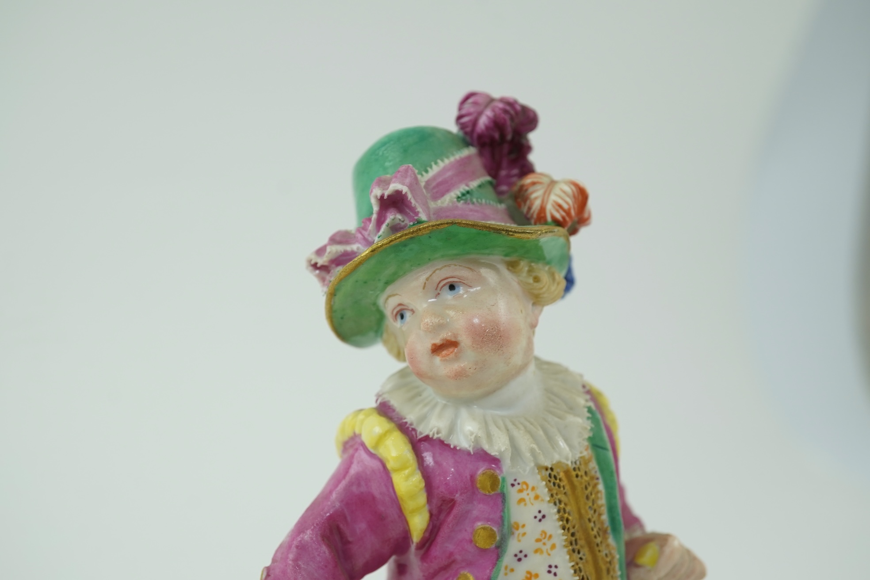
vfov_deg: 29.9
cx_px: 435
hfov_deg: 43.6
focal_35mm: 45
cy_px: 290
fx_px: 1087
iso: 500
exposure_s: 1/50
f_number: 11
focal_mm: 30
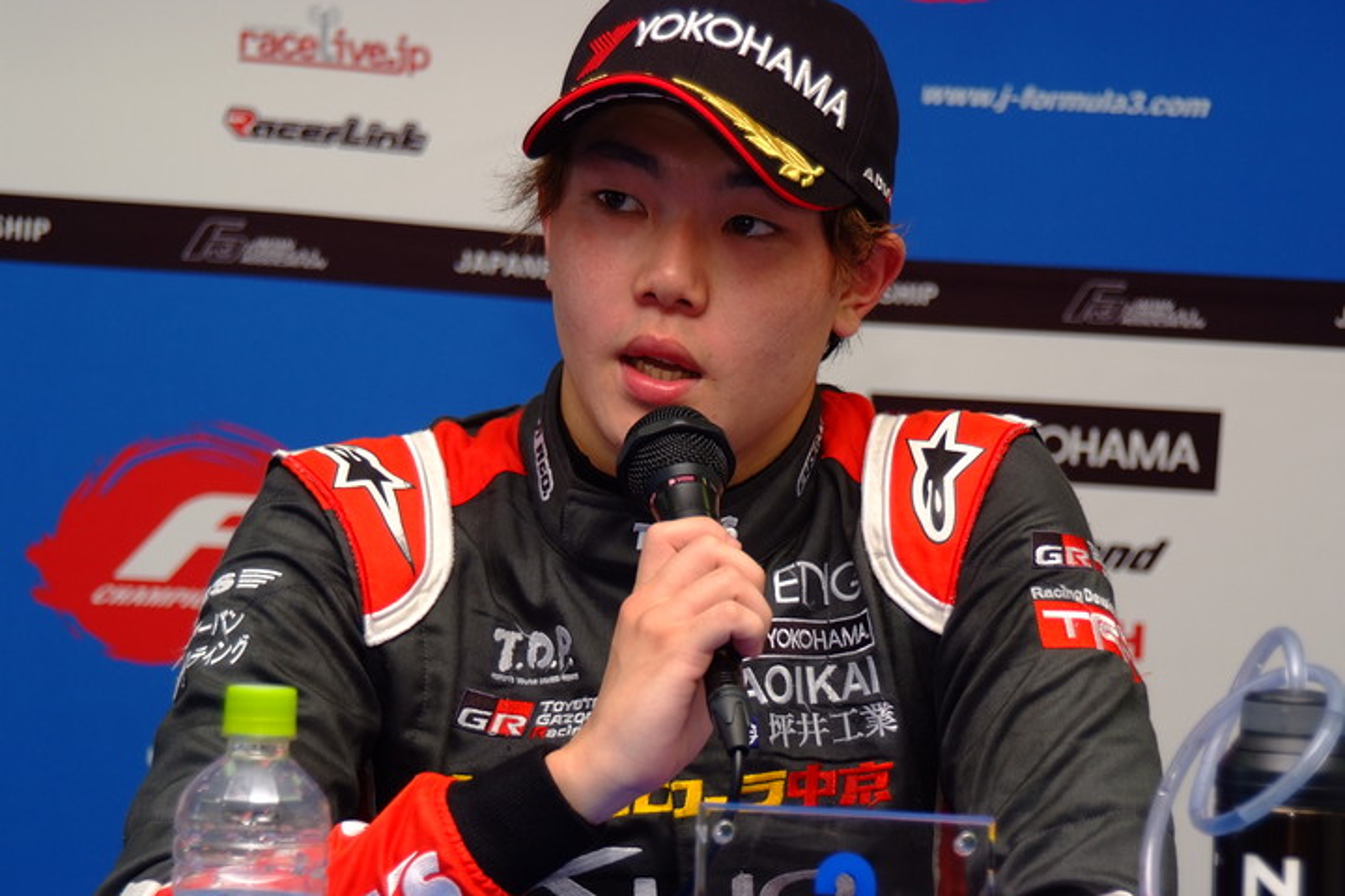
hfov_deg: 13.7
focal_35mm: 150
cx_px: 672
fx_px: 5604
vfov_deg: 9.1
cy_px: 448
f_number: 5.3
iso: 400
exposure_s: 1/250
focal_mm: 100
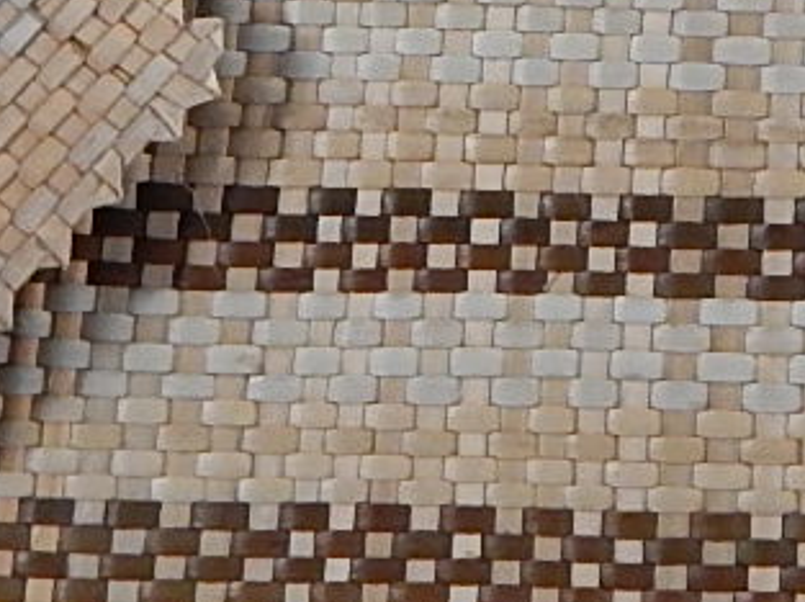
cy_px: -491
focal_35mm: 128
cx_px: 728
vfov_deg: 10.8
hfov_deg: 15.2
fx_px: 2973
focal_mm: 4.5
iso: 400
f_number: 3.1
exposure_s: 1/160
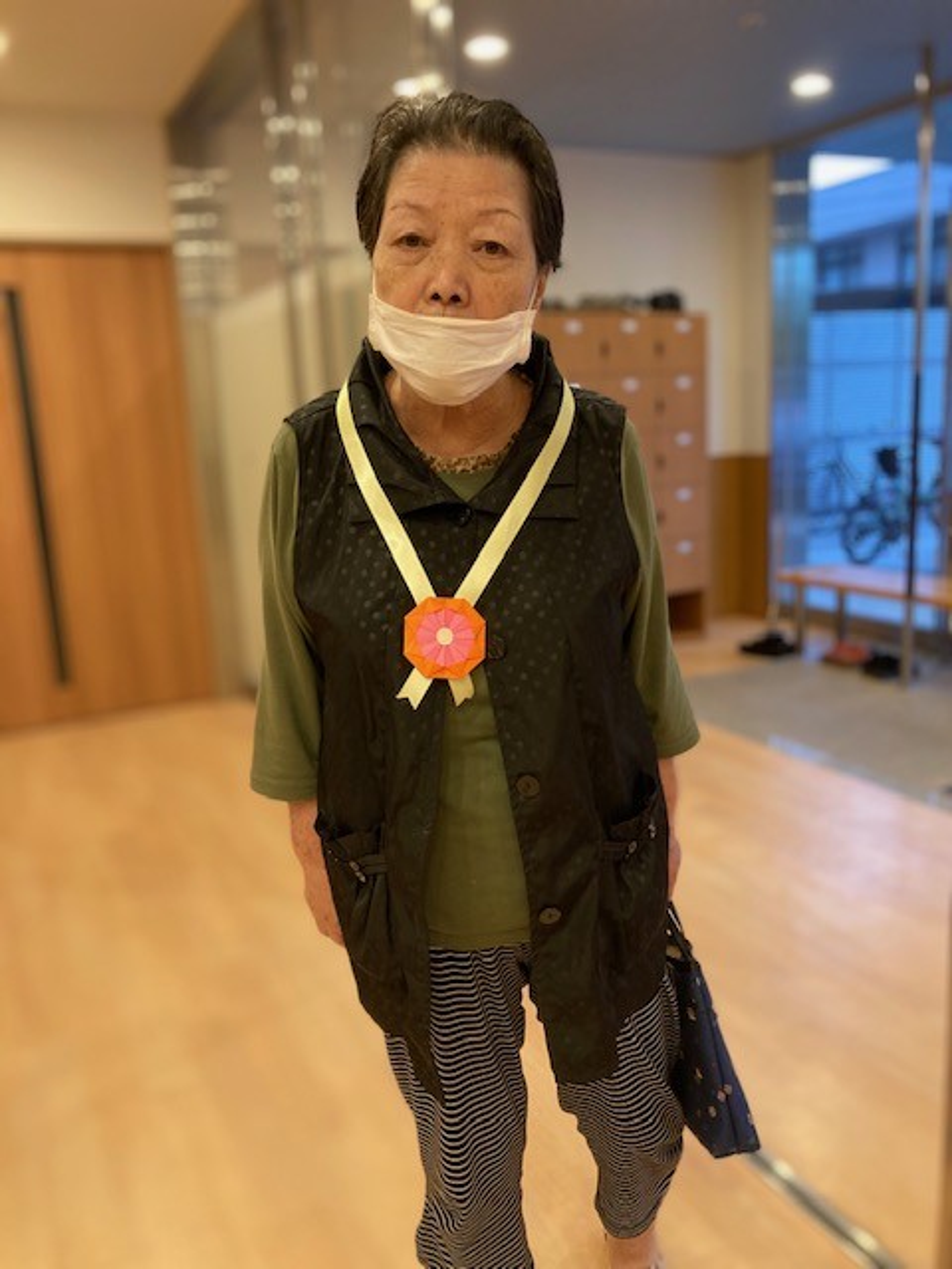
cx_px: 476
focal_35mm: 28
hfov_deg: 49.7
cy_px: 634
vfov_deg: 63.4
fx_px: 1027
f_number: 1.8
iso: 125
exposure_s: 1/60
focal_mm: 3.99
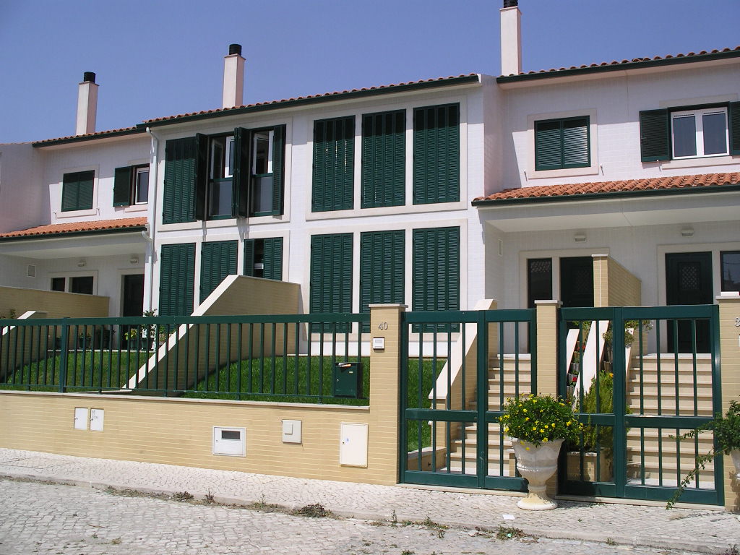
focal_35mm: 37
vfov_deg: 38.7
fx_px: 791
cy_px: 278
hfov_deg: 50.1
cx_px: 370
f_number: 6.5
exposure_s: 1/574
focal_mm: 7.8
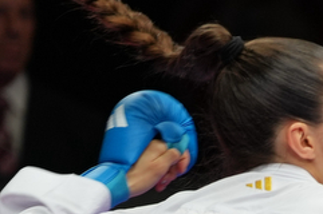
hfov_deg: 2.0
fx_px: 9059
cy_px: 488
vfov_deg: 1.4
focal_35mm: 1011
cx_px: 560
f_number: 2.8
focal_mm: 152
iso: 500
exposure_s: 1/1000
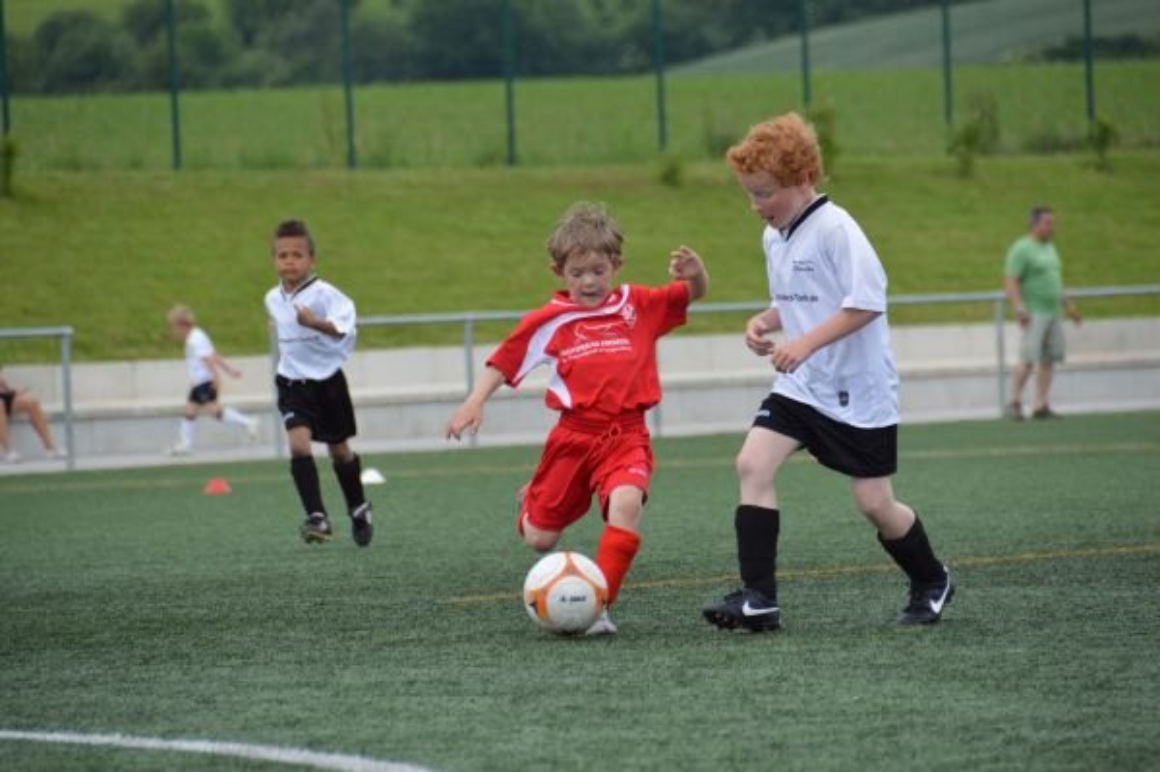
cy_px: 386
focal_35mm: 300
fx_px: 9658
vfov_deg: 4.6
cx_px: 580
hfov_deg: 6.9
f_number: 5.6
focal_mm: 200
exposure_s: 1/1250
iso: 400
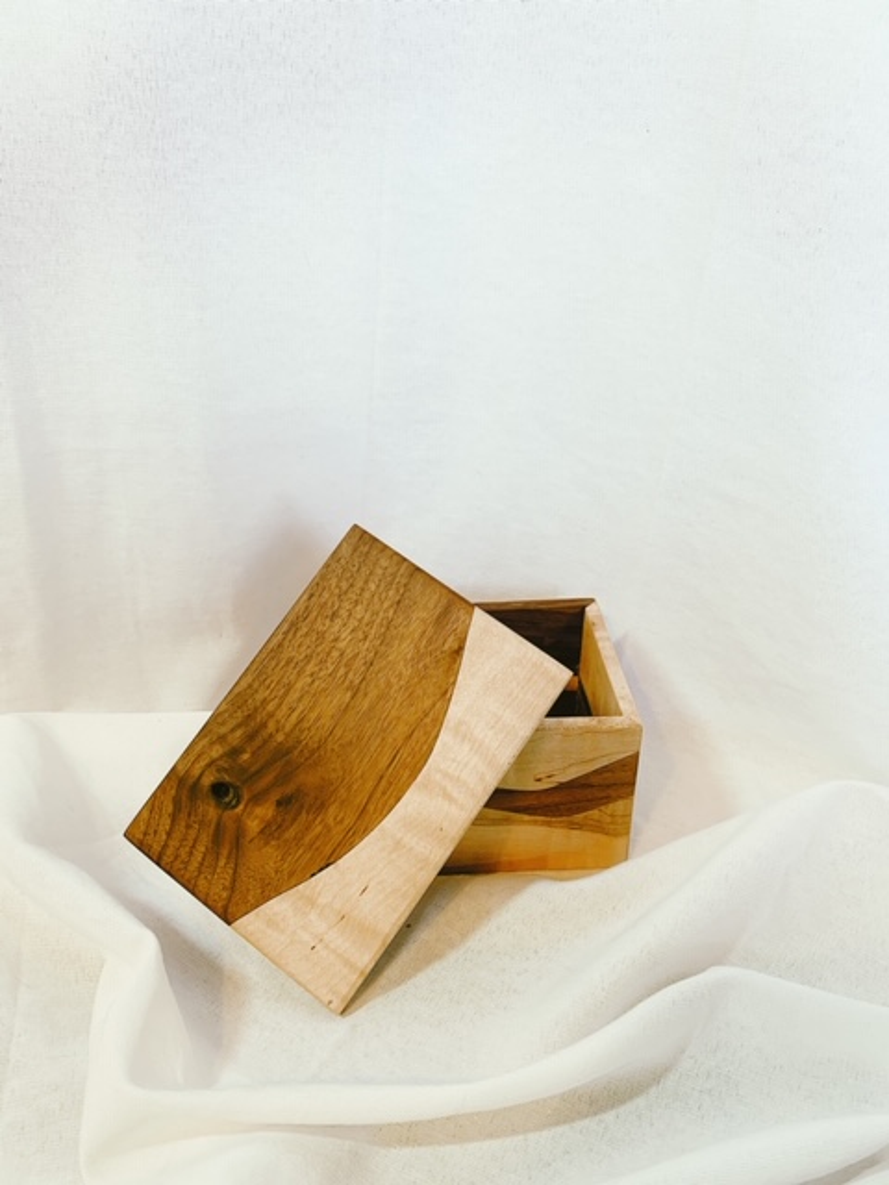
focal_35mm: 26
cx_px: 444
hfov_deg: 53.1
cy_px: 592
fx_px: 890
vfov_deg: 67.3
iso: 64
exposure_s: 1/60
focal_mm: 4.25
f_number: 1.8
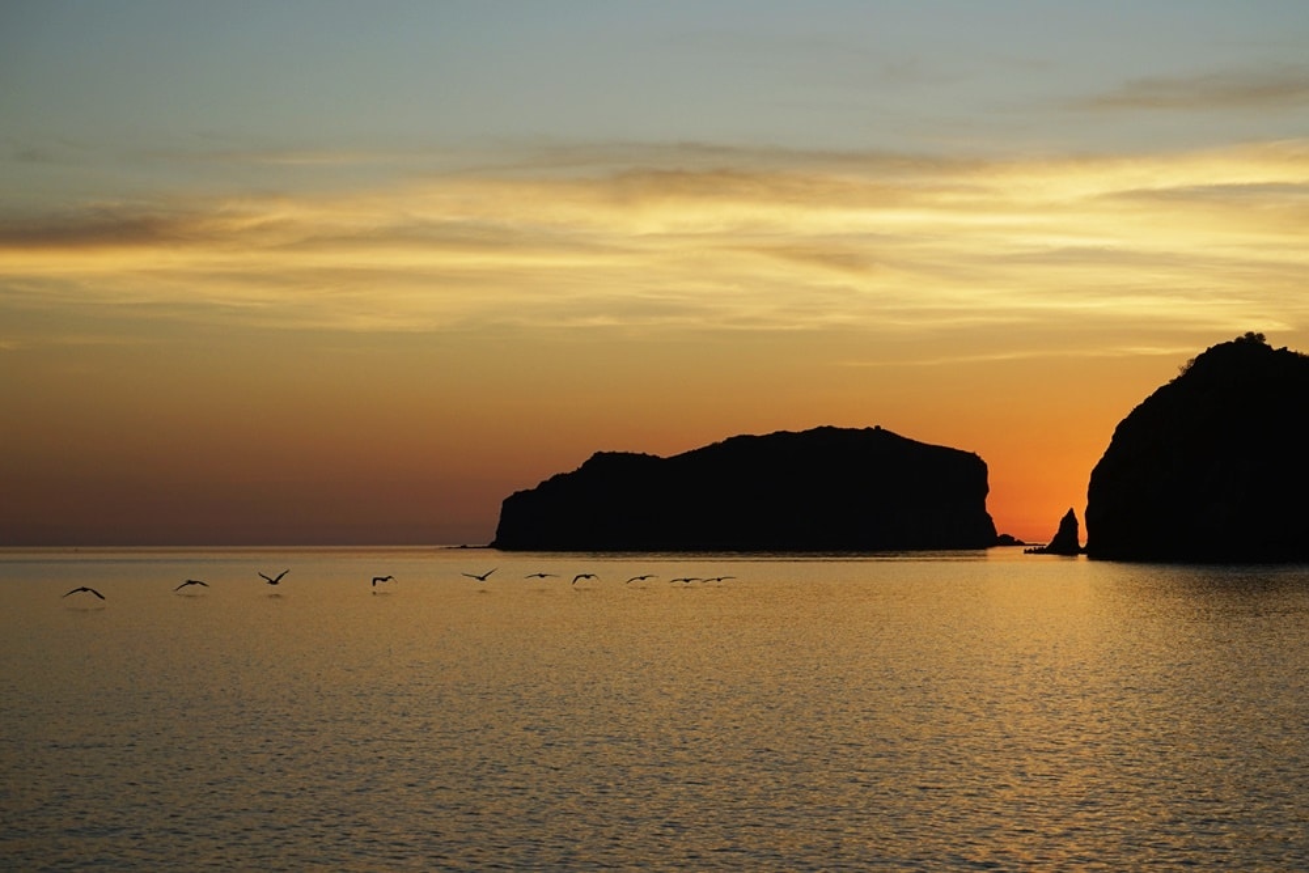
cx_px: 654
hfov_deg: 28.8
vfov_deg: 19.5
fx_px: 2545
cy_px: 436
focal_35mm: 70
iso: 250
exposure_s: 1/640
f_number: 4
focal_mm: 70
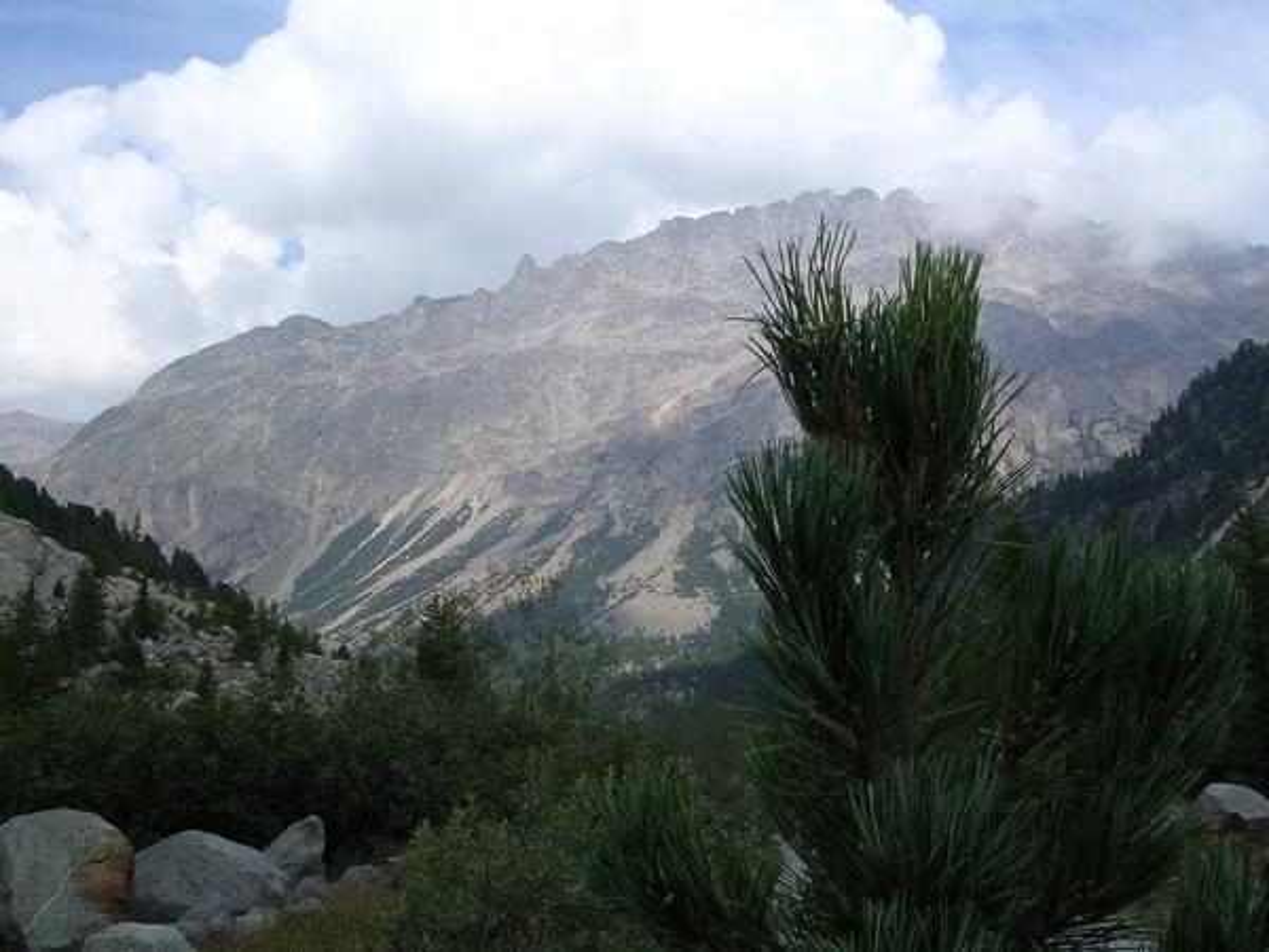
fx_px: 1393
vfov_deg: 37.7
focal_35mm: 38
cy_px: 476
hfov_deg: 49.0
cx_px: 634
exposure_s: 1/345
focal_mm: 5.8
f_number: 5.6
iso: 100
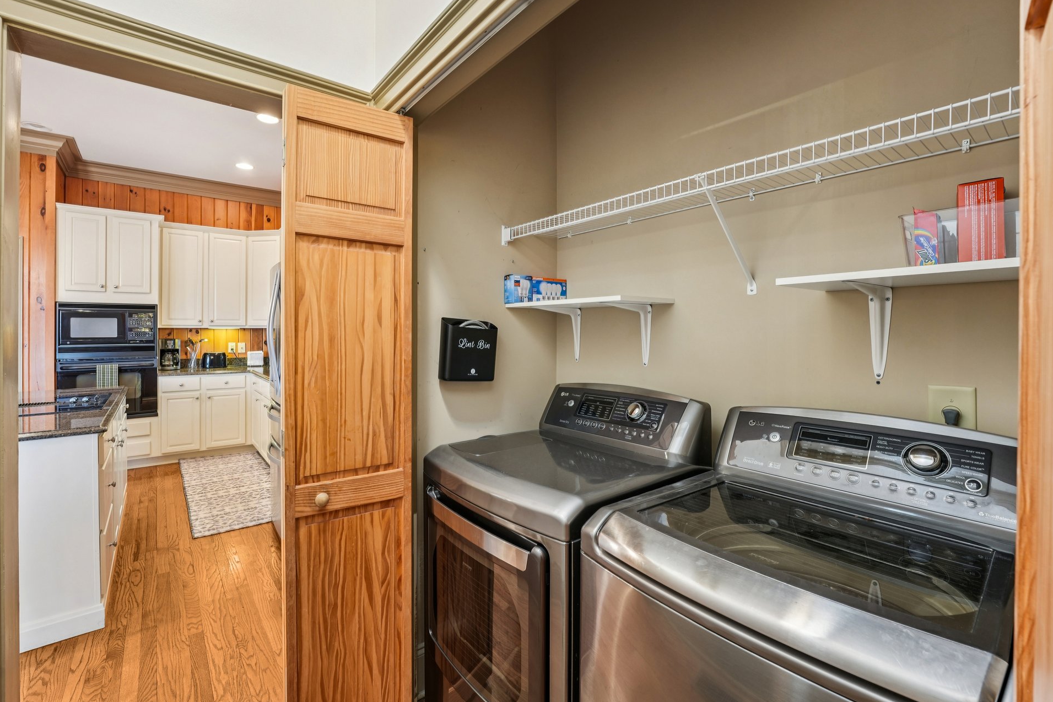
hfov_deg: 100.3
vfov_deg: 77.3
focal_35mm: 15
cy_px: 339
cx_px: 505
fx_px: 439
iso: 320
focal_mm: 14
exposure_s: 1/2.5
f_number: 8
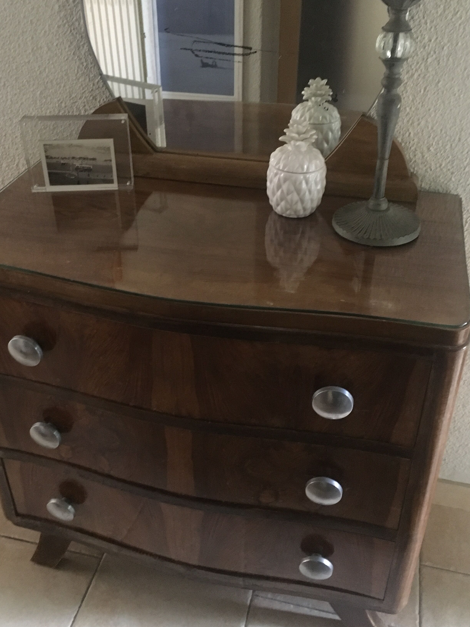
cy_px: 289
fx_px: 652
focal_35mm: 36
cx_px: 211
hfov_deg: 39.6
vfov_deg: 51.3
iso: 500
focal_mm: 4.15
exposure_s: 1/17
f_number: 2.2
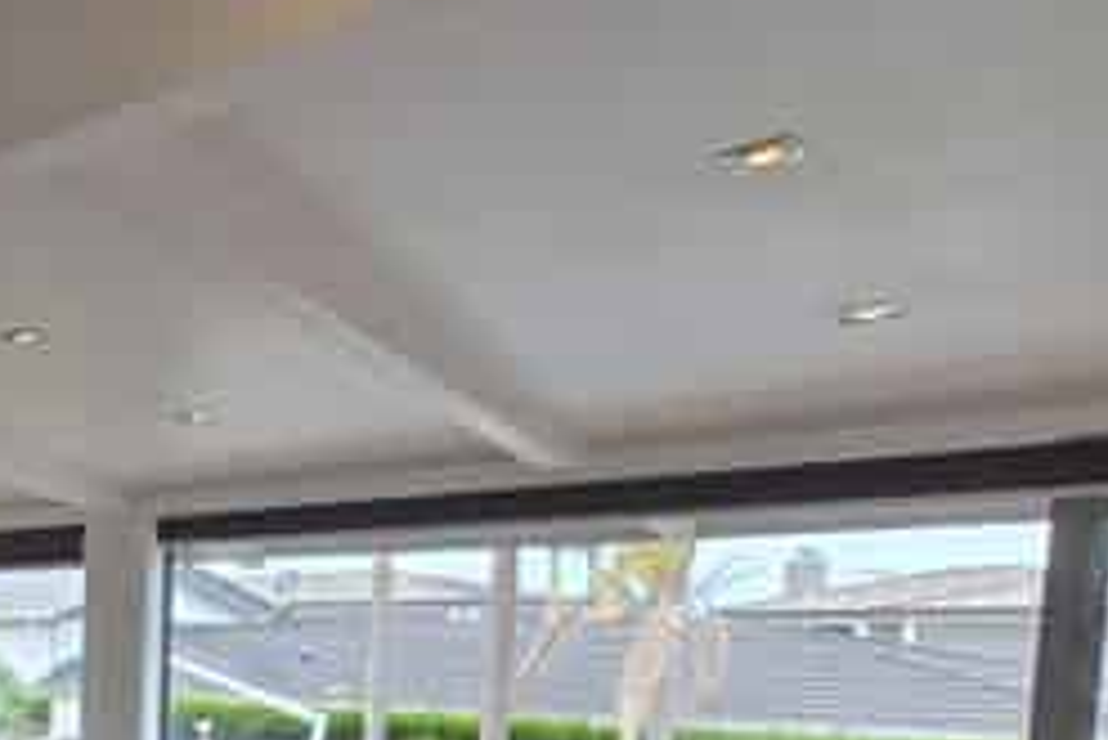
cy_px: 742
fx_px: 1109
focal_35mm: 36
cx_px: -305
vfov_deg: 33.7
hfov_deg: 36.5
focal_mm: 2.2
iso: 50
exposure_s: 1/167
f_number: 2.2
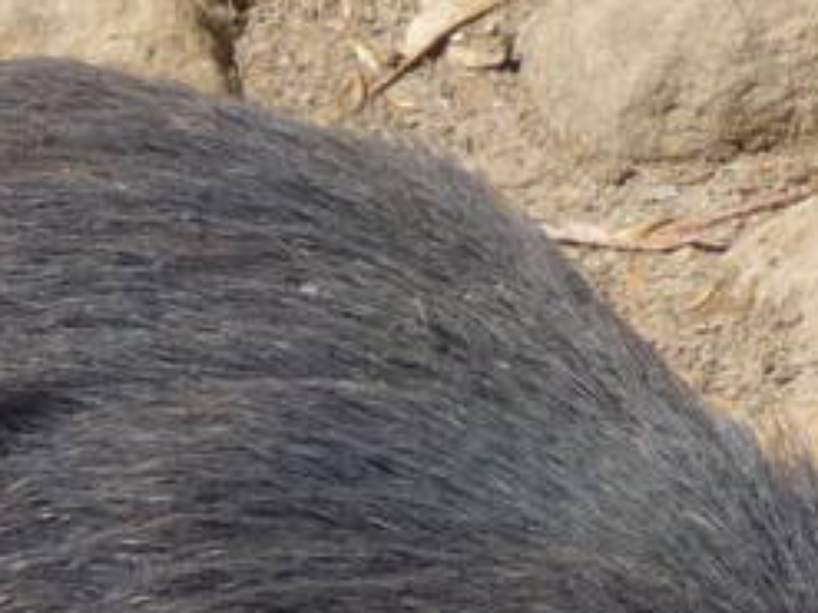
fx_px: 12849
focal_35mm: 544
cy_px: 1352
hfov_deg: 3.6
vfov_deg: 2.7
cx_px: 70
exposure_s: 1/500
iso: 100
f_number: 4.7
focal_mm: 14.2
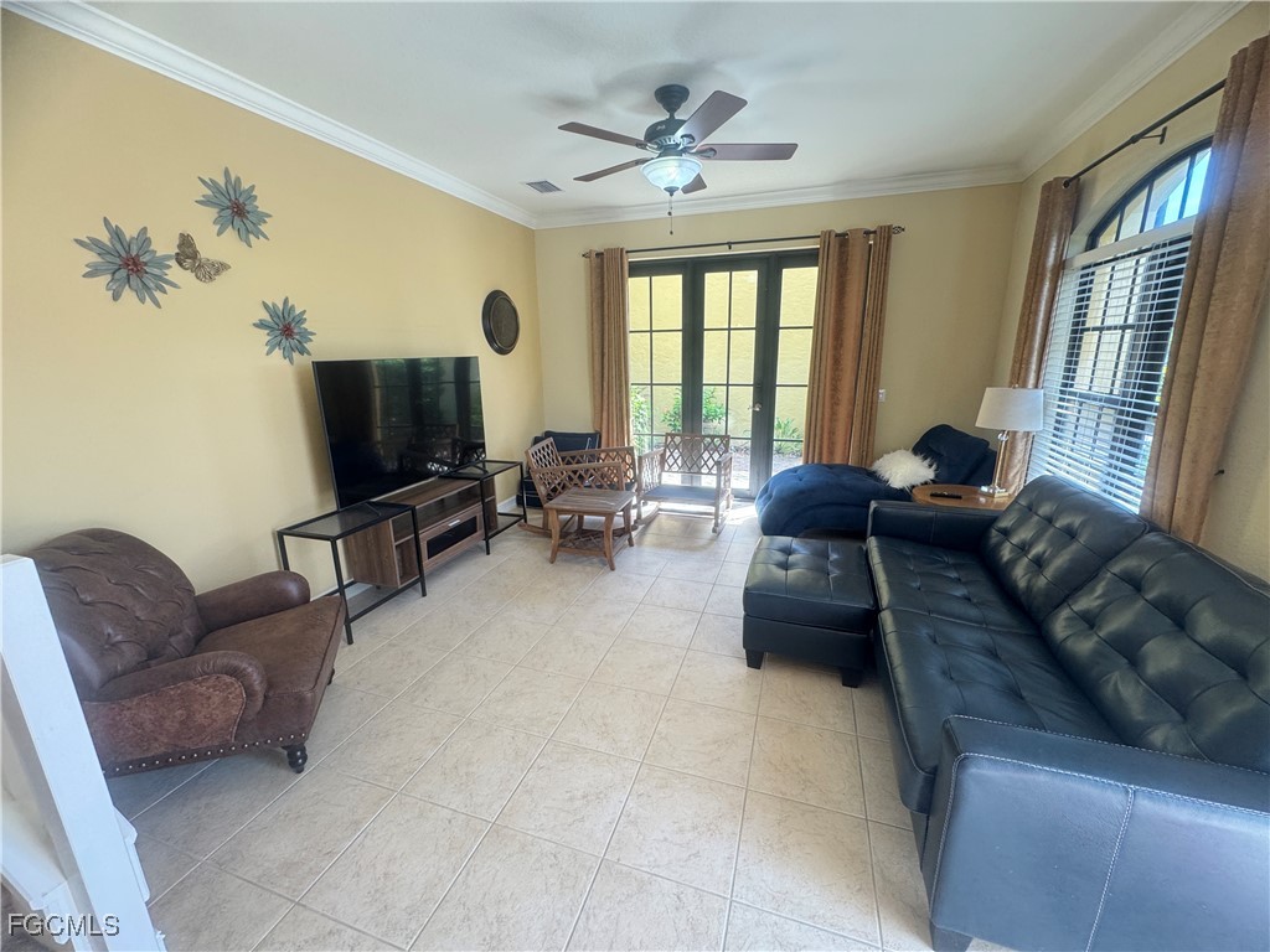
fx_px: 514
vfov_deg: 85.7
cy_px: 476
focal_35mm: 14
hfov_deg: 102.1
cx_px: 635
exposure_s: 1/120
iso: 200
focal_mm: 2.22
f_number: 2.2
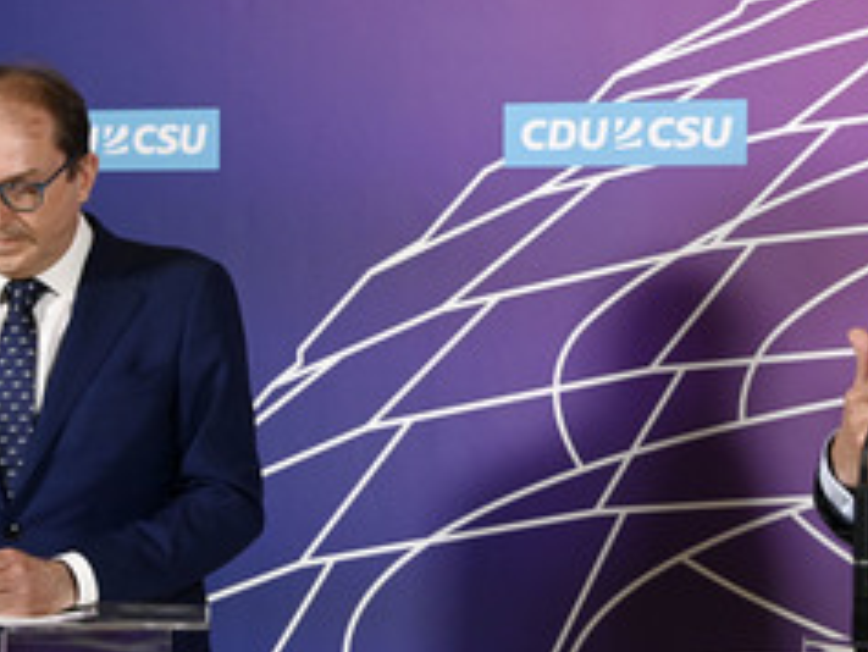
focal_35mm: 119
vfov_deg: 12.5
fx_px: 2985
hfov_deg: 16.5
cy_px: 238
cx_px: 606
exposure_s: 1/250
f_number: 5.6
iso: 3200
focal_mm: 65
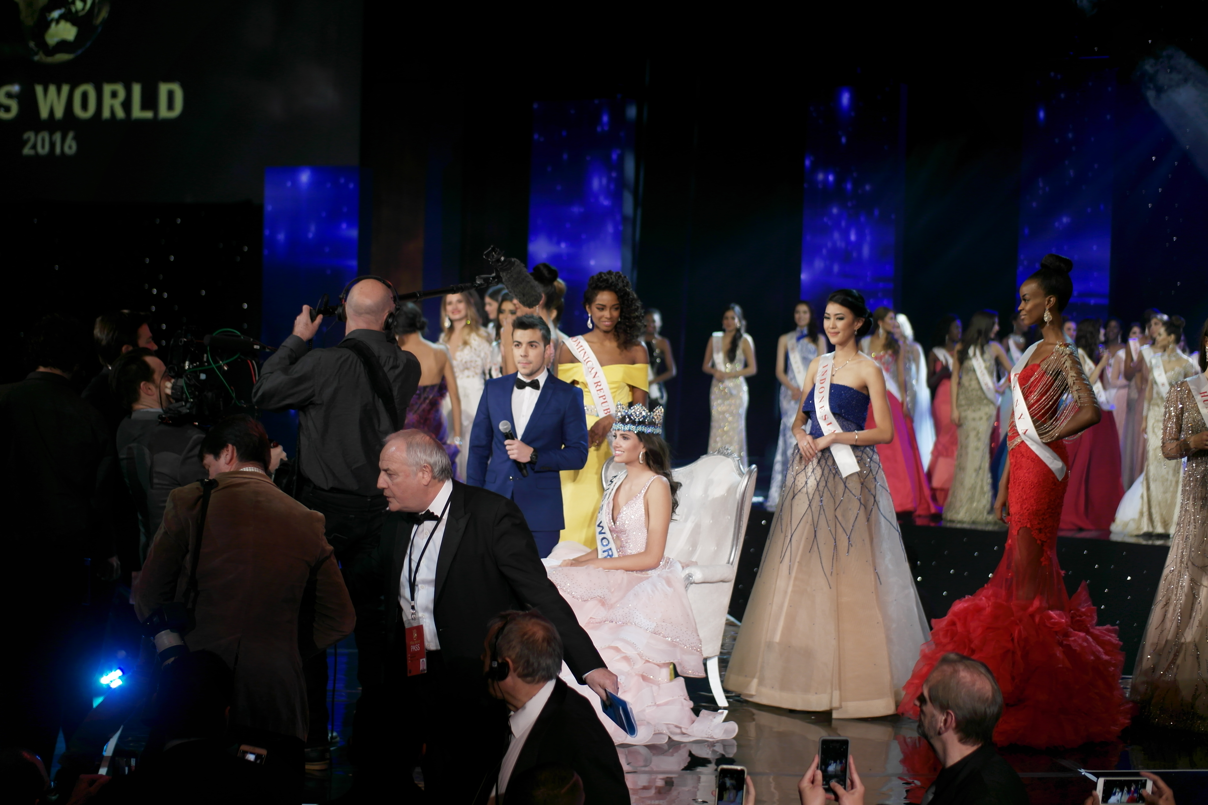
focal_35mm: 69
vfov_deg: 19.7
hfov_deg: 29.2
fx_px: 2315
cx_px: 604
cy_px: 402
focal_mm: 45
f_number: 1.8
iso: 200
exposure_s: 1/160
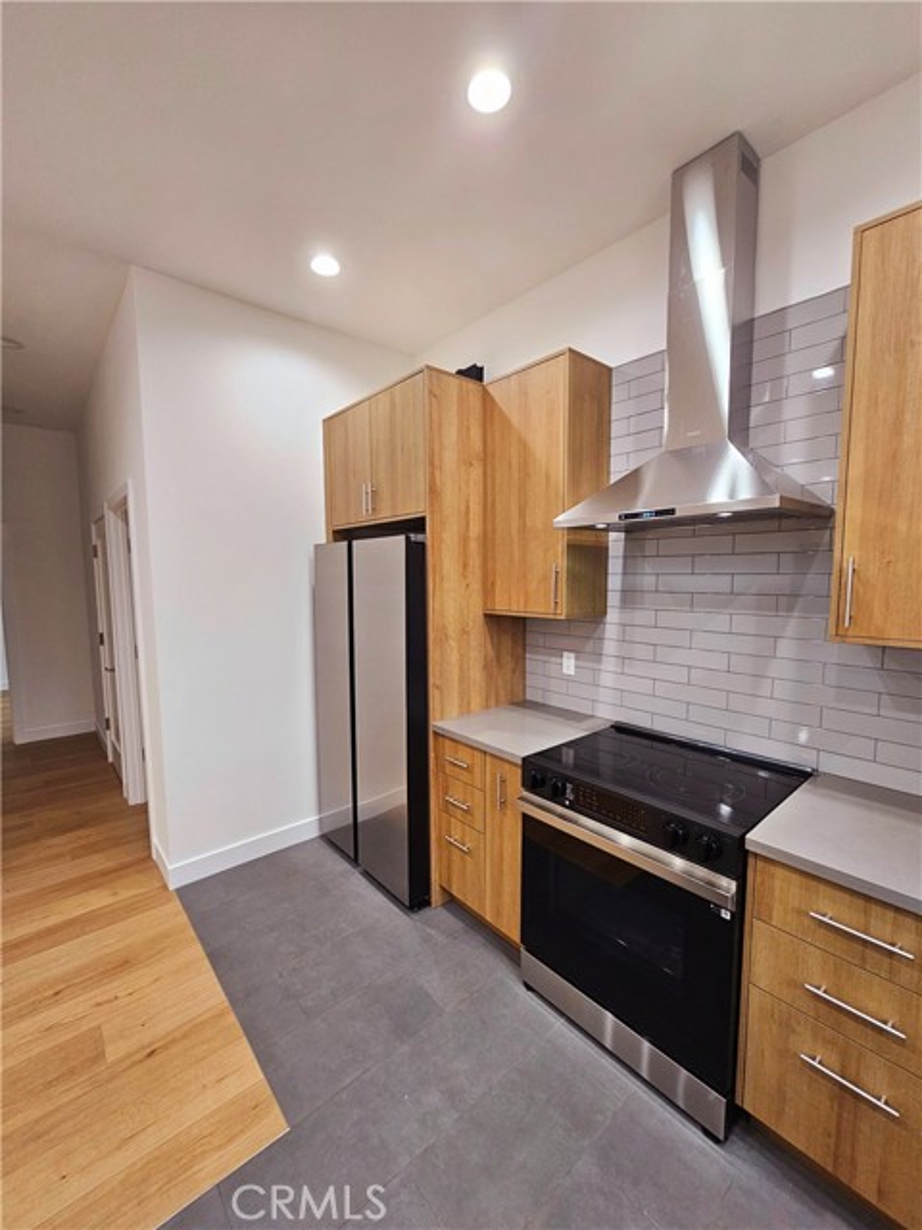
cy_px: 615
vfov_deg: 106.2
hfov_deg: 89.9
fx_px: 462
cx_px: 461
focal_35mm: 13
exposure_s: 1/60.2
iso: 160
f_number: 2.2
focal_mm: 2.2
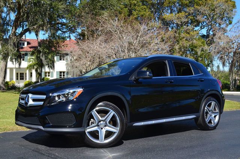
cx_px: 120
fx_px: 299
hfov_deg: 43.7
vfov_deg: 29.7
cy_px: 80
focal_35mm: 45
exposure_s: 1/125
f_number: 11
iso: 160
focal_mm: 30
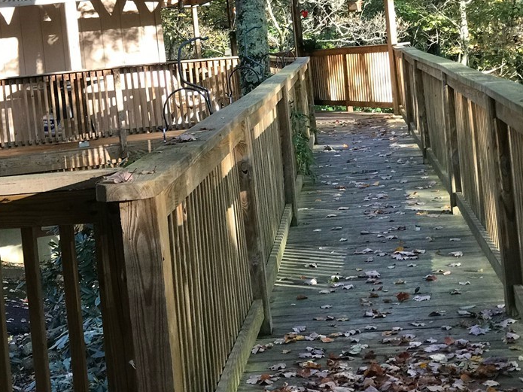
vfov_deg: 17.5
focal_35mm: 84
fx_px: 1269
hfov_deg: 23.1
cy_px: 105
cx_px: 153
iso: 80
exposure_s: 1/60
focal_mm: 6.6
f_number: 2.8
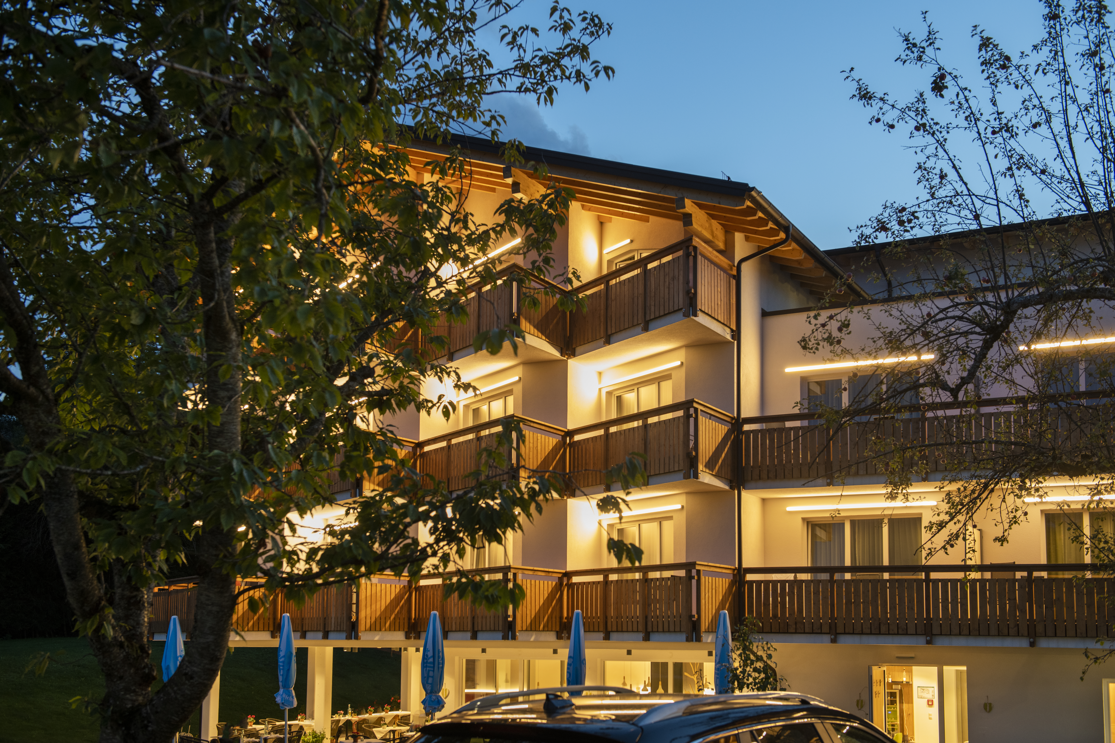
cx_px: 558
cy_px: 372
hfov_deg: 50.7
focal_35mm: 38
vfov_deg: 35.1
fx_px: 1177
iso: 400
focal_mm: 38
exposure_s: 1/2
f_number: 4.5
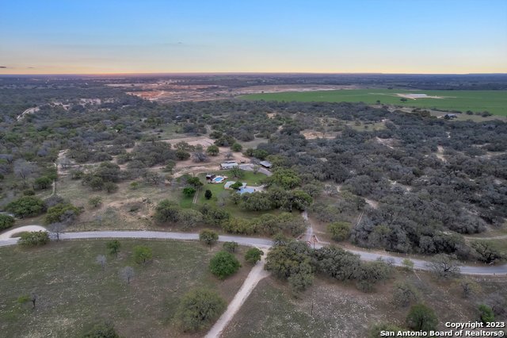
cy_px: 169
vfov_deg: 57.2
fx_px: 310
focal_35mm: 22
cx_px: 254
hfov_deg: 78.6
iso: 100
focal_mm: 8.38
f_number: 2.8
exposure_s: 1/125
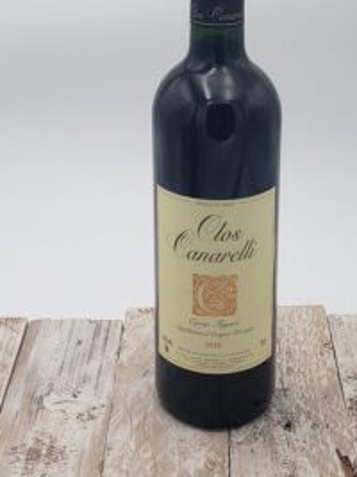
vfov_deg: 46.3
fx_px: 537
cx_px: 203
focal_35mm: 39
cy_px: 123
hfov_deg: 36.7
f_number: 2.4
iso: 100
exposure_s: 1/100
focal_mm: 4.3
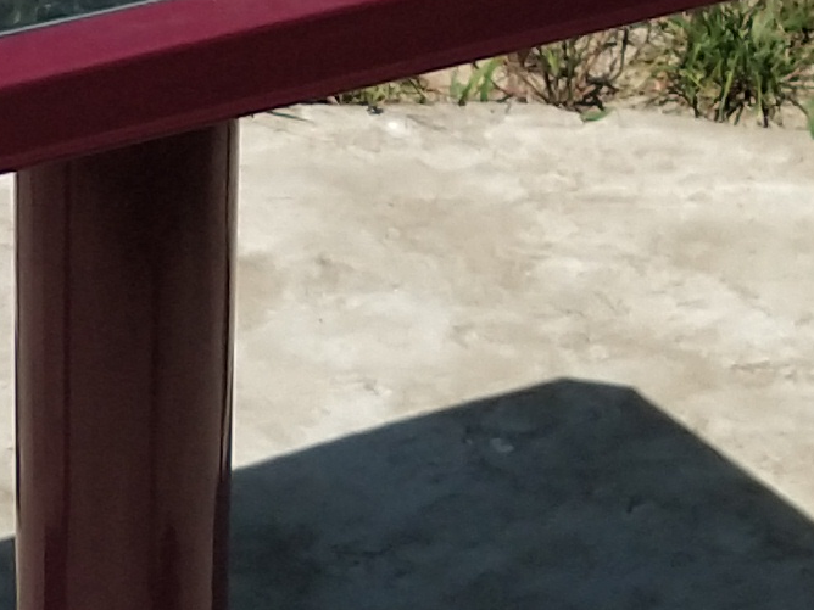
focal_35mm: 193
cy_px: 505
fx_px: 4538
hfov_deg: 10.2
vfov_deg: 7.7
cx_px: 22
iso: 50
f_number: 2.2
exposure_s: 1/1753
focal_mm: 3.69
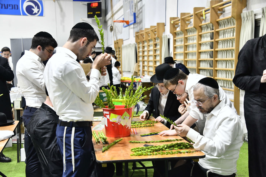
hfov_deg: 38.2
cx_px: 133
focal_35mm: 52
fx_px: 384
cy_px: 88
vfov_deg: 26.0
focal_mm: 52
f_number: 5.6
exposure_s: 1/125
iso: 1250
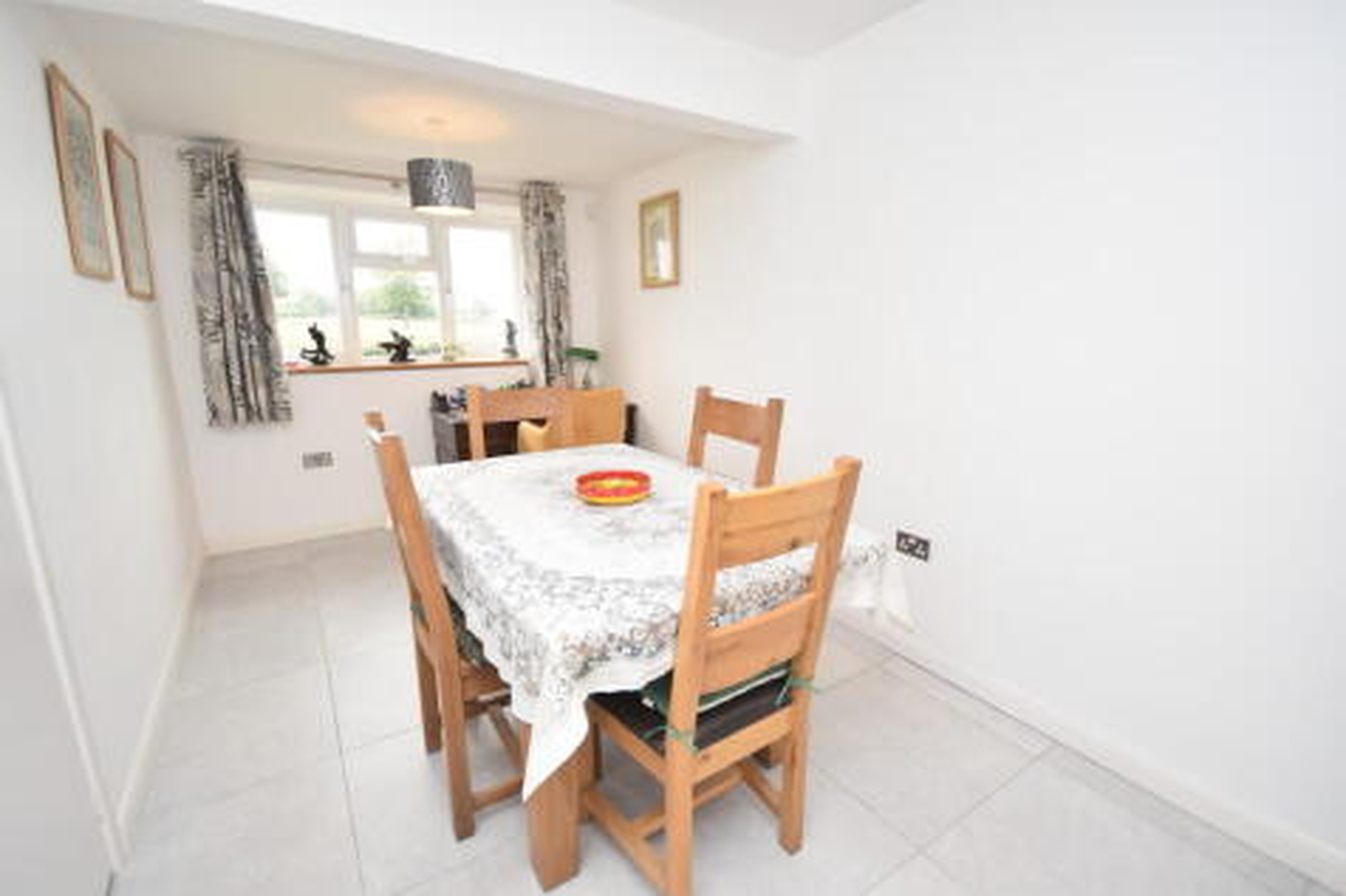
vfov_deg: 77.3
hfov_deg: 100.4
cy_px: 448
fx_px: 561
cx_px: 673
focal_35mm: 15
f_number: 4.5
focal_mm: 10
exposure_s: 1/160
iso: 800
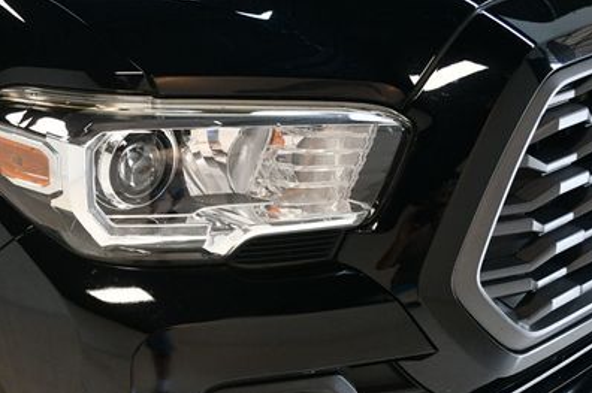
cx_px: 166
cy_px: 291
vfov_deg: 24.3
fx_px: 903
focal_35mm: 55
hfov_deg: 35.7
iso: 1250
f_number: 3.8
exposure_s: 1/125
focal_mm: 23
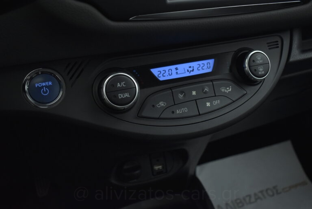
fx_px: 312
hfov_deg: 53.1
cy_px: 104
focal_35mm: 36
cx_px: 156
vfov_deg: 36.9
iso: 1600
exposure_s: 1/125
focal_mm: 24
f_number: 3.8
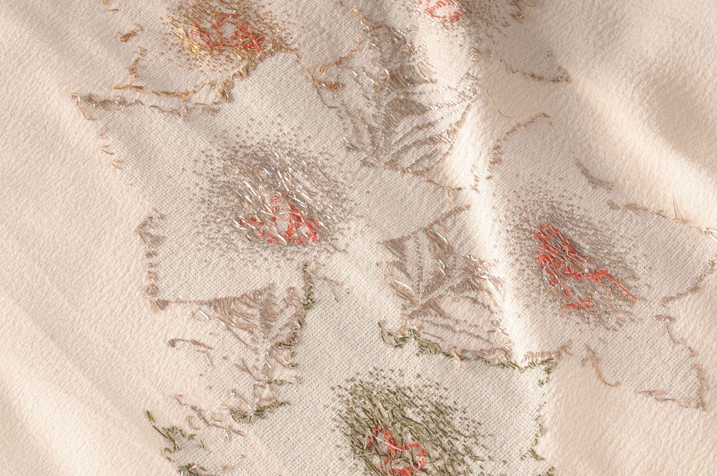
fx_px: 1921
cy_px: 241
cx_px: 410
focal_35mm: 97
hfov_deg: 21.1
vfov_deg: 14.1
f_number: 16
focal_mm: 55
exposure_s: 1/200
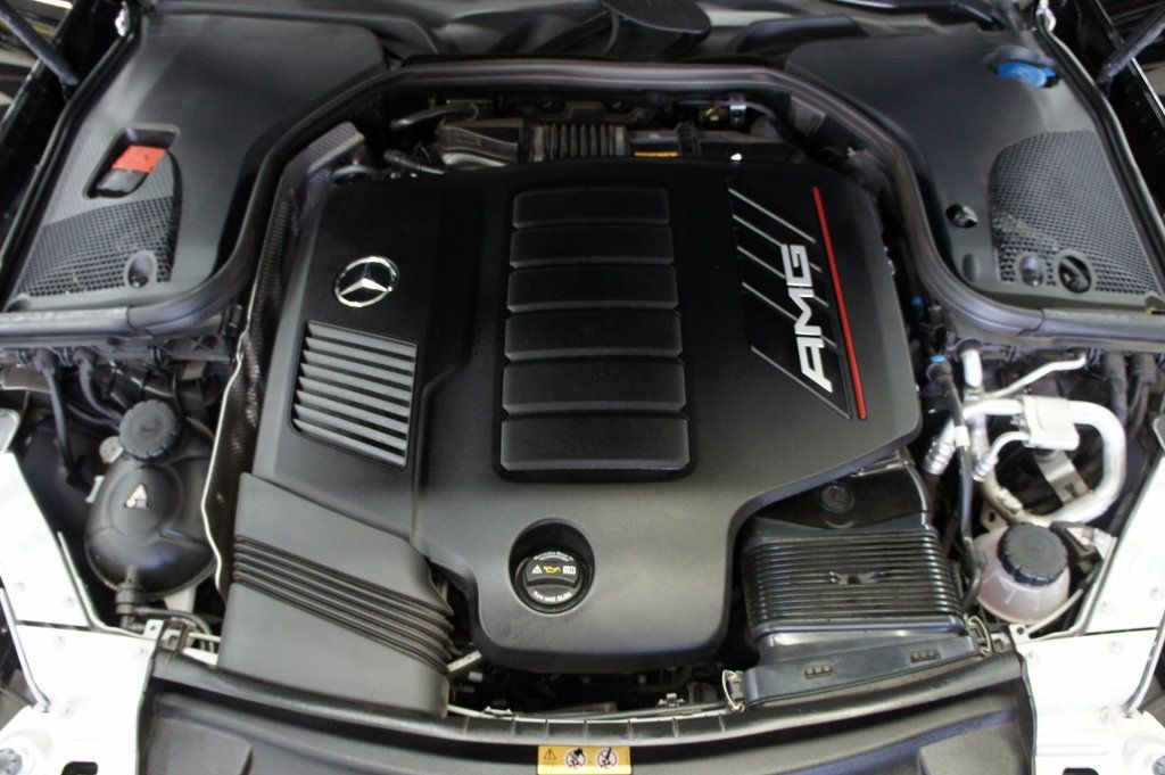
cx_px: 582
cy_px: 388
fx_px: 873
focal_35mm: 27
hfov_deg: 67.4
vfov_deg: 47.9
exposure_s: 1/30
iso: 1000
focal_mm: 18
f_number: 3.5
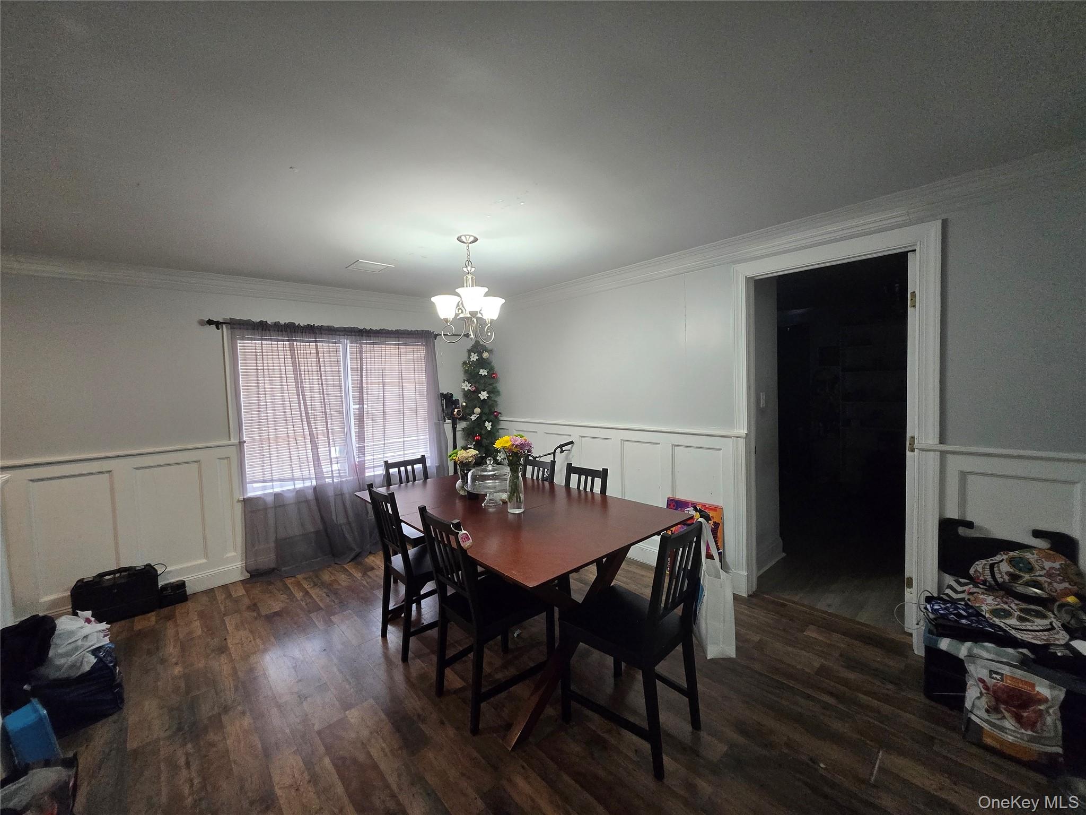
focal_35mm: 13
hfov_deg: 106.2
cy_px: 408
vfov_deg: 89.9
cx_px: 543
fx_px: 408
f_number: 2.2
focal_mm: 1.7
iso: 320
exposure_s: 1/60
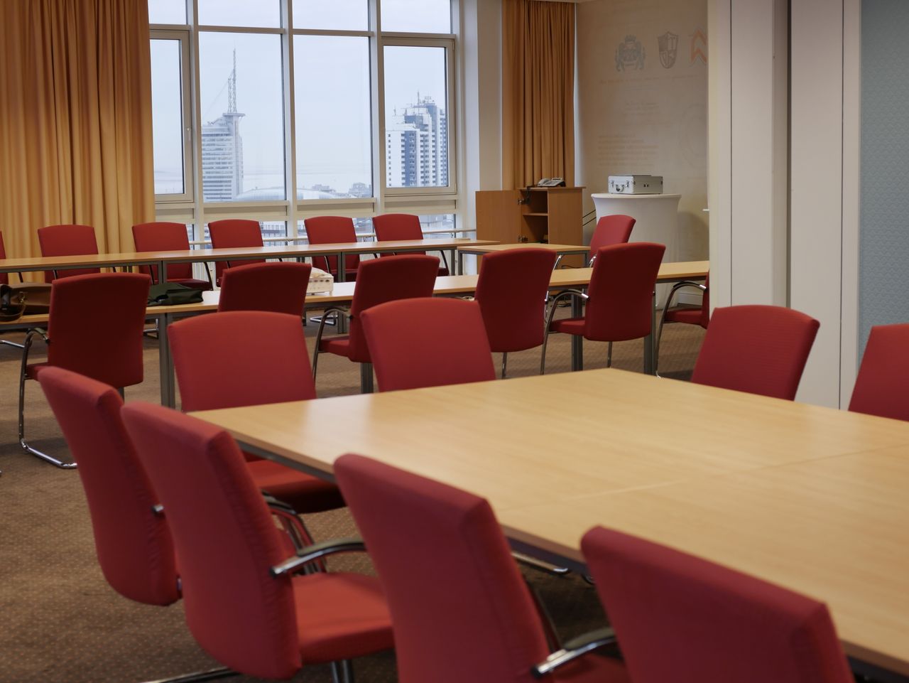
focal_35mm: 60
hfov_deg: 32.2
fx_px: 1576
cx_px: 454
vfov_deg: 24.4
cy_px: 342
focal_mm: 30
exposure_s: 1/60
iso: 320
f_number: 2.8
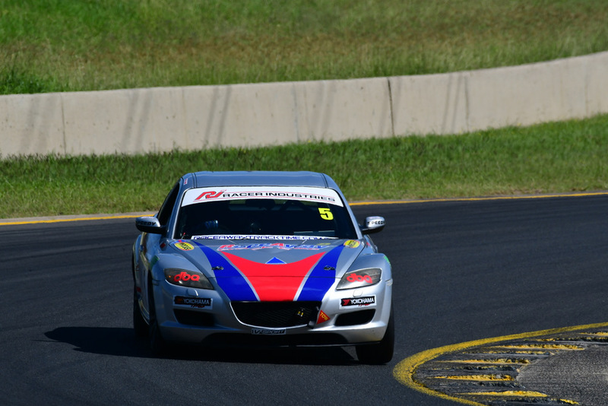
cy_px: 203
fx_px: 12671
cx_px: 304
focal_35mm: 750
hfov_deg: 2.7
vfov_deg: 1.8
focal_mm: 500
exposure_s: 1/640
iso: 250
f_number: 11
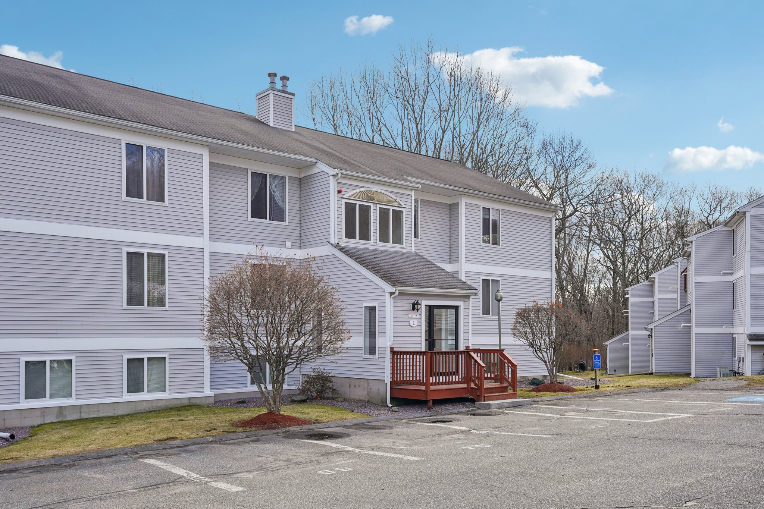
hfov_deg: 57.2
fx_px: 700
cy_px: 254
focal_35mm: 33
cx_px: 382
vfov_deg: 40.0
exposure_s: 1/125
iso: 100
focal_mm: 33
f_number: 8
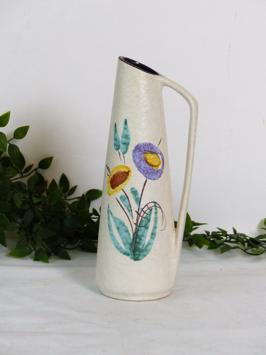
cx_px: 133
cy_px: 178
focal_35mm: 107
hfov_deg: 13.8
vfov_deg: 18.4
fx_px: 1096
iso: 320
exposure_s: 1/60
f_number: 2.8
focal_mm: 17.8
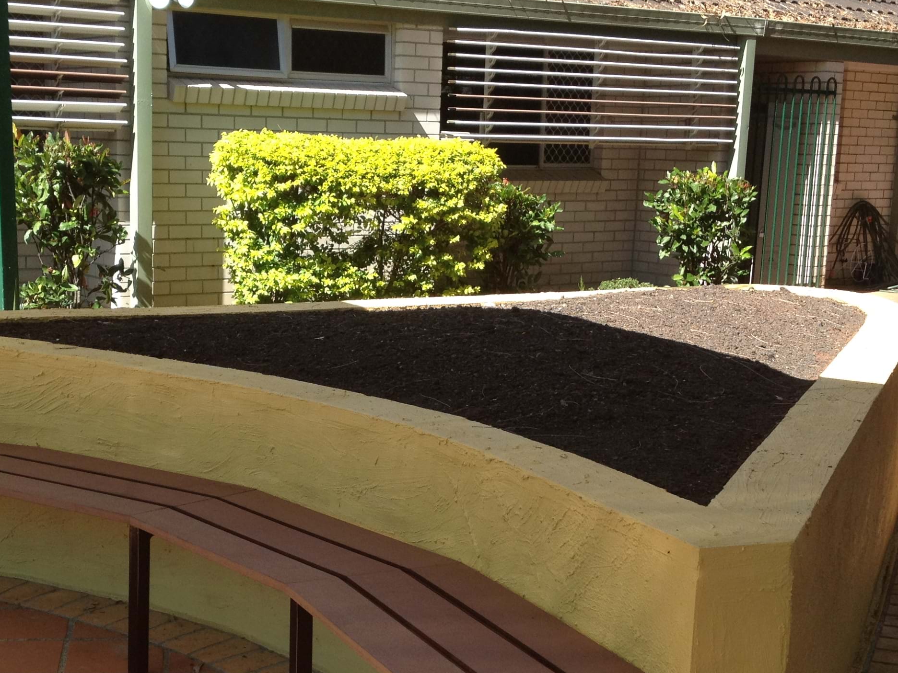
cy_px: 419
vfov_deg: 24.0
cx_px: 369
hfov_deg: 31.6
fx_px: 1583
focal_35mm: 61
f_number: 2.4
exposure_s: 1/541
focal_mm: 4.28
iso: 64
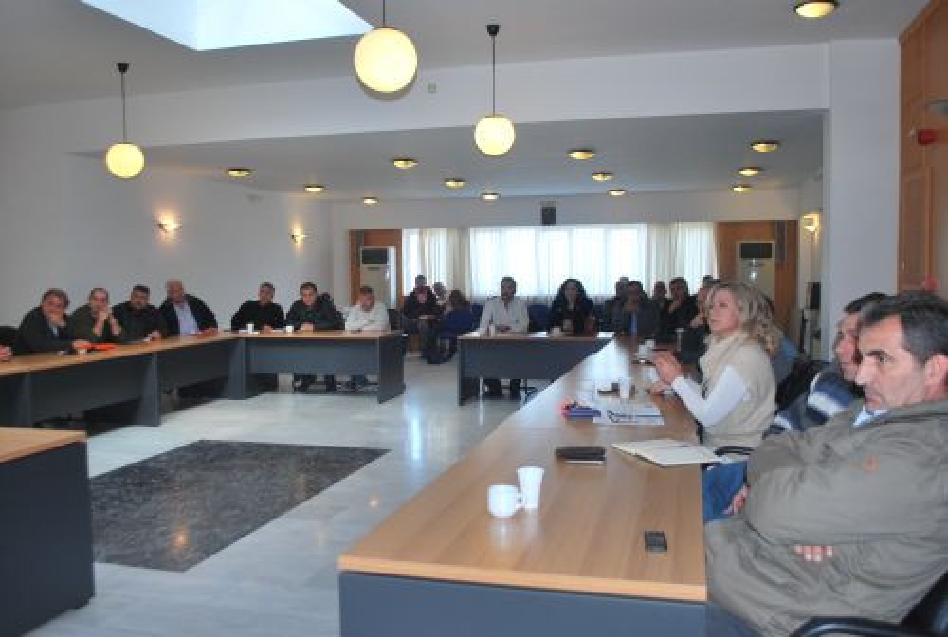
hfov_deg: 61.8
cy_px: 318
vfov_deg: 43.8
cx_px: 474
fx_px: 792
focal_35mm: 30
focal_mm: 20
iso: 200
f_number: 3.8
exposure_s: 1/100
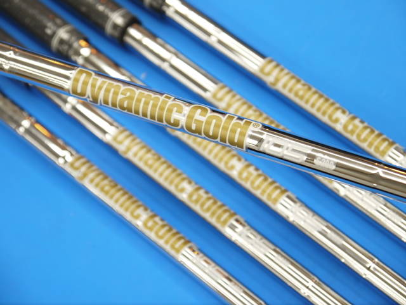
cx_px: 203
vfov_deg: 17.6
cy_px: 152
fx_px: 985
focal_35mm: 84
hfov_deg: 23.3
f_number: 5.6
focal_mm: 42
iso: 400
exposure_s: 1/80
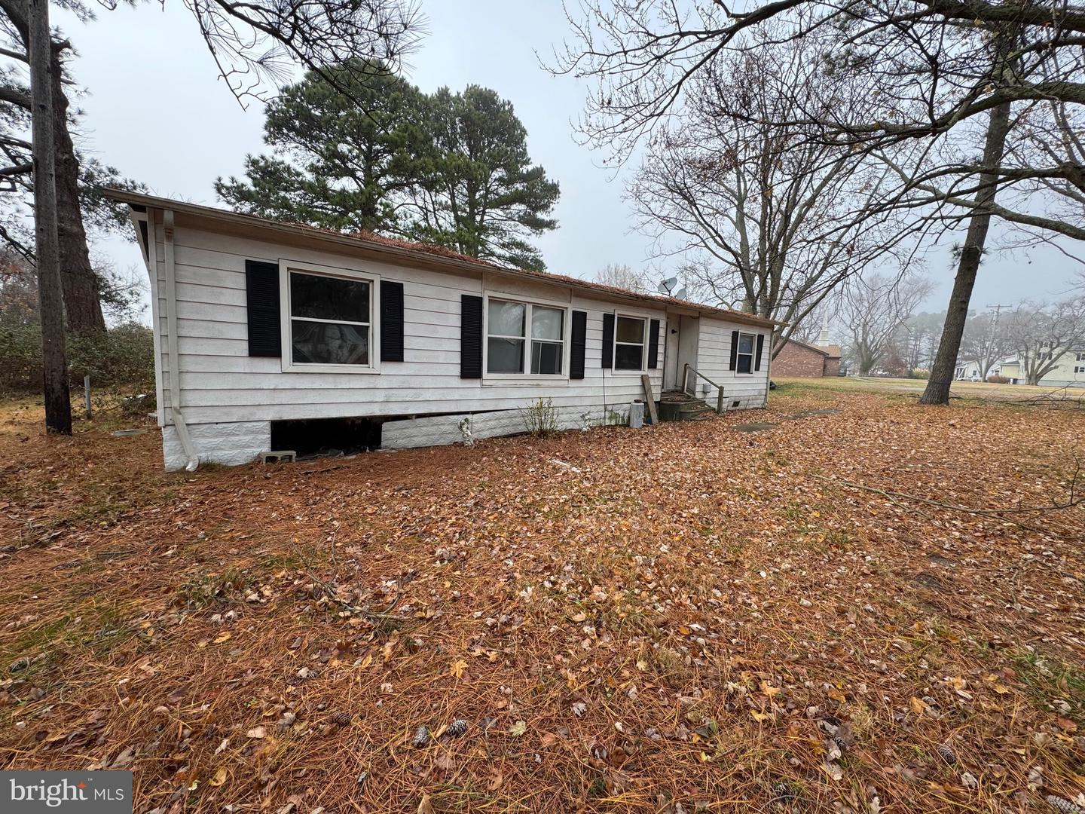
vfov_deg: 85.7
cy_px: 407
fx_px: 439
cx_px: 542
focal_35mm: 14
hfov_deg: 102.1
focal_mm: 2.22
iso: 40
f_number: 2.2
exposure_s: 1/132
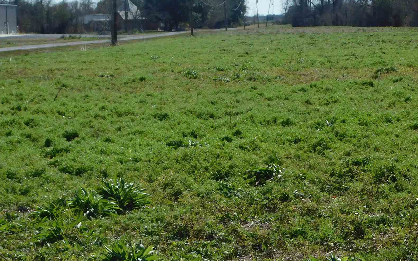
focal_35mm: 121
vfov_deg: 10.8
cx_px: 178
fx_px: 1378
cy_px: 200
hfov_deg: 17.2
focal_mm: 10.4
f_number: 4
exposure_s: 1/1250
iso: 125
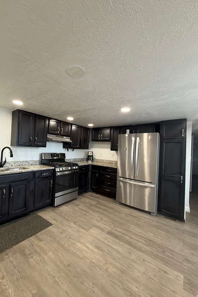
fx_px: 124
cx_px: 88
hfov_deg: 77.0
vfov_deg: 100.4
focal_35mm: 15
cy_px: 147
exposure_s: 1/60
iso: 200
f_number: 2.2
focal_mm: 2.22
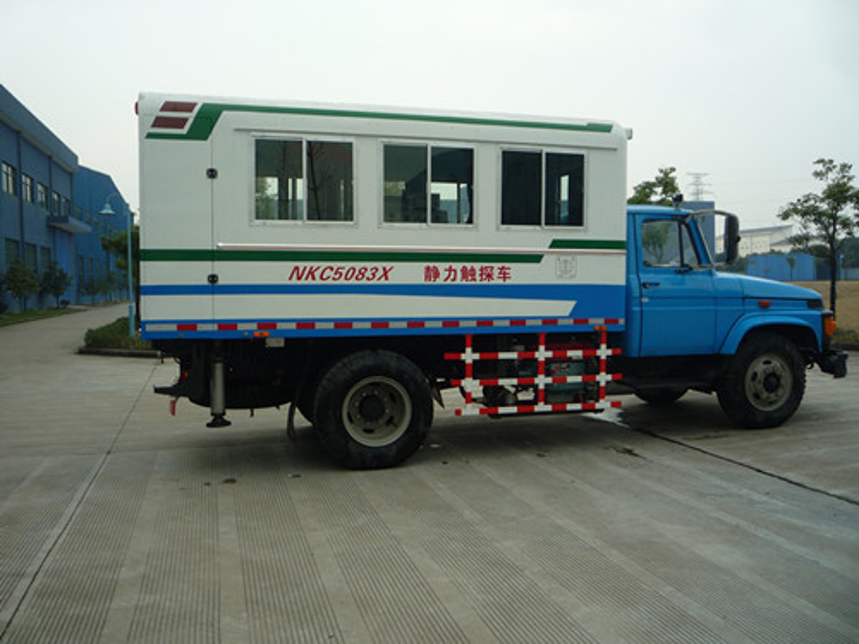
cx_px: 430
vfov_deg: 46.8
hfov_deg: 60.0
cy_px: 322
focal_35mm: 30
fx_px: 744
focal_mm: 5.2
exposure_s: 1/200
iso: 100
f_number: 4
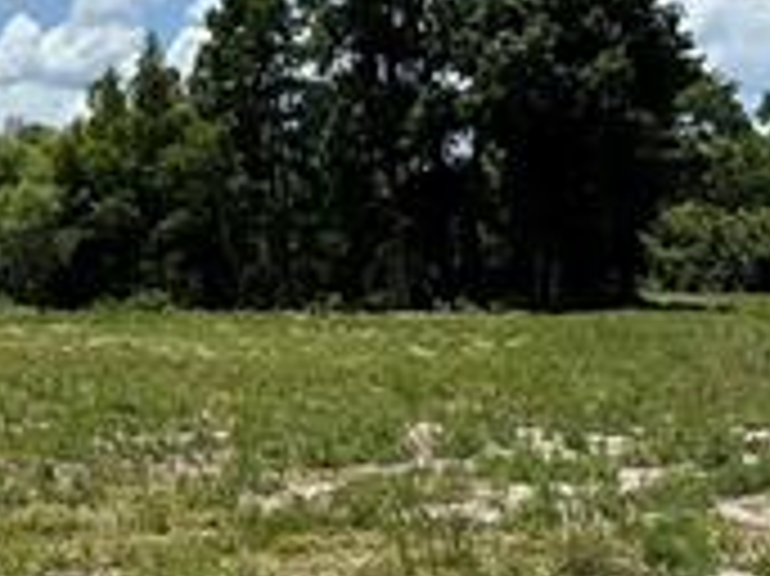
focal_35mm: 84
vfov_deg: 17.5
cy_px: 171
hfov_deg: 21.4
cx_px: -194
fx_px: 1867
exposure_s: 1/3390
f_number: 2.2
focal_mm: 2.22
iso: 50
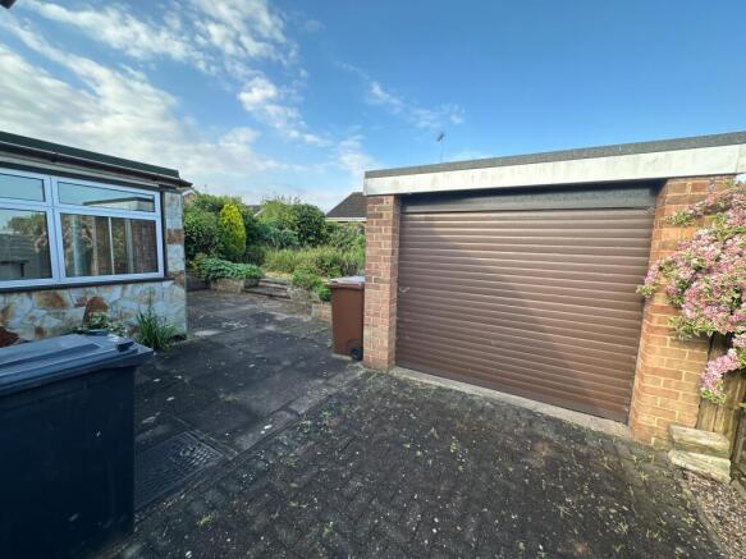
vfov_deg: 85.7
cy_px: 280
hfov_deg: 102.1
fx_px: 302
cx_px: 373
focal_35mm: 14
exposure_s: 1/321
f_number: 2.2
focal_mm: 2.22
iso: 40
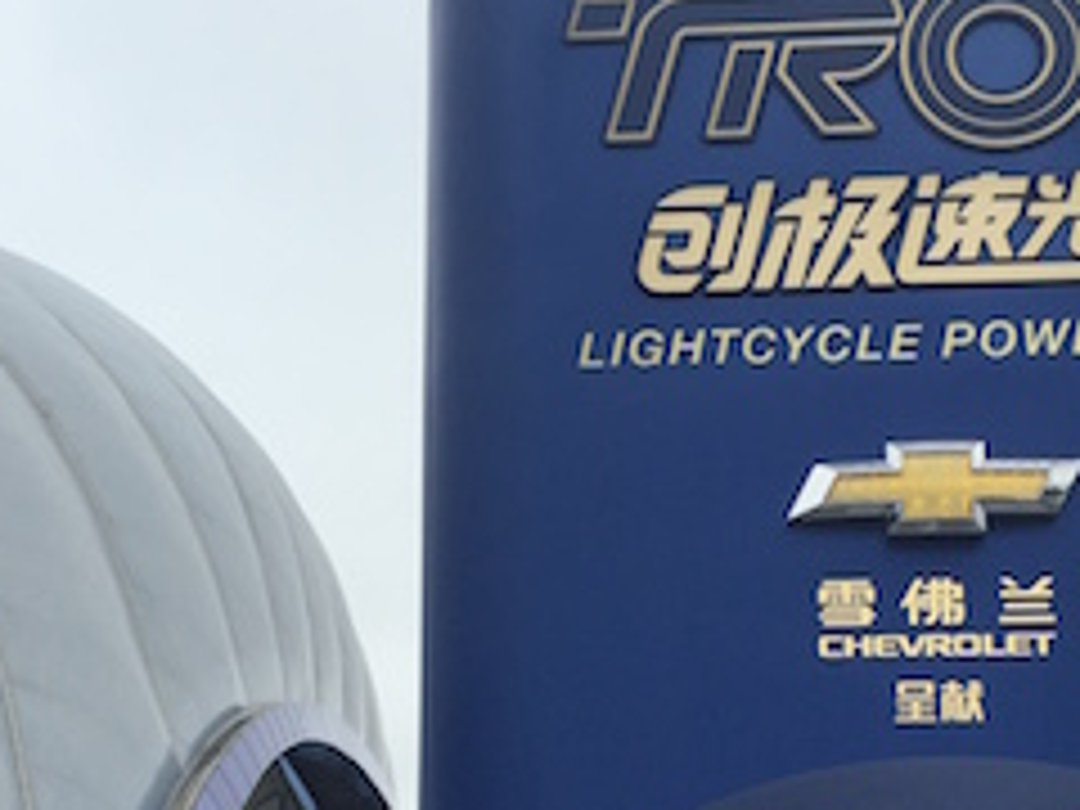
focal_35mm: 70
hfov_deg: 27.8
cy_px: 884
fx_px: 2184
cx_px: 518
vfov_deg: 20.1
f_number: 2.2
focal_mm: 4.15
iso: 32
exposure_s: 1/706
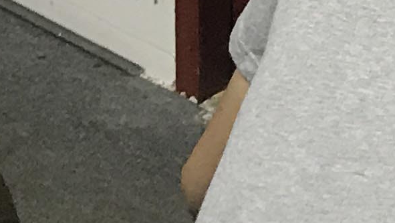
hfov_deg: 9.5
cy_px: -149
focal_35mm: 208
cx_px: 868
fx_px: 2179
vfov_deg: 5.8
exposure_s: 1/17
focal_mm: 3.99
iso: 40
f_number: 1.8
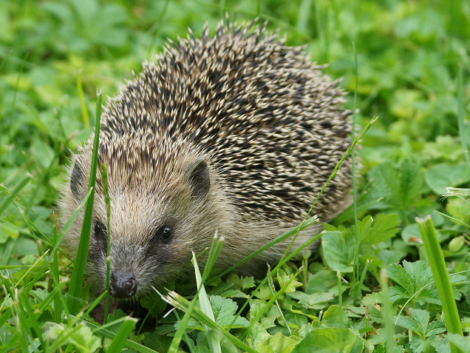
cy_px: 175
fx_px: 2960
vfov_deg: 6.8
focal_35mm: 218
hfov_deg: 9.1
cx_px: 175
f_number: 5.6
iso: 800
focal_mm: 120
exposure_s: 1/320
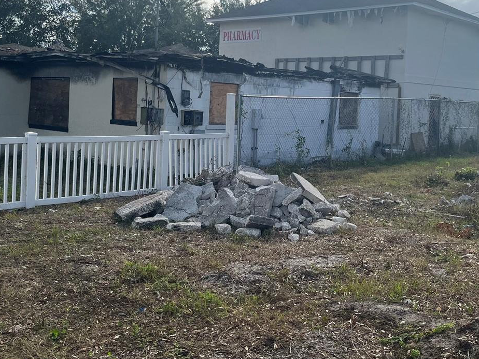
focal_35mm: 45
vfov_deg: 31.8
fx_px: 623
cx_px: 267
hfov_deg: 42.0
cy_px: 105
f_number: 1.6
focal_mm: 5.1
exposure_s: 1/3521
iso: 50
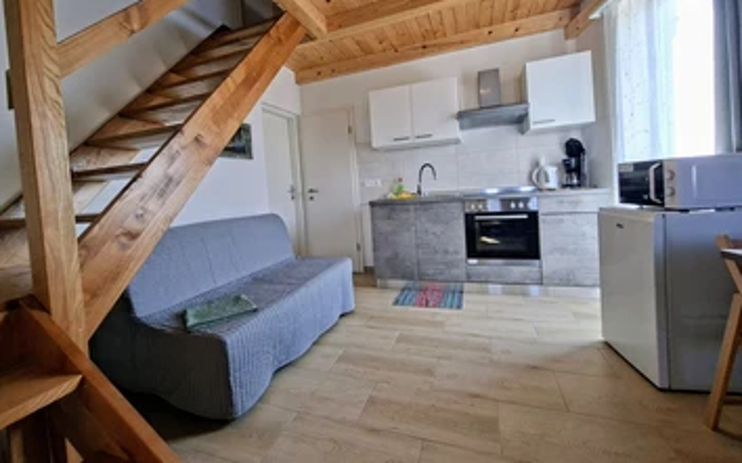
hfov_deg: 105.3
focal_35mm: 14
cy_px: 201
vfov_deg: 78.2
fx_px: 283
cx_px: 371
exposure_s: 1/60
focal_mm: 1.74
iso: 40
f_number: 2.2
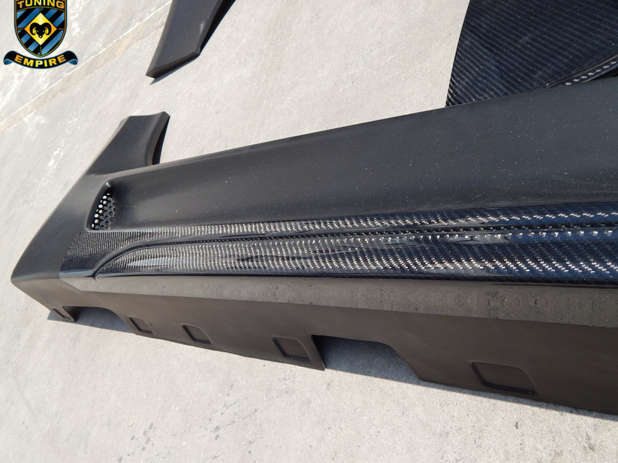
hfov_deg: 56.8
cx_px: 318
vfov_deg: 44.1
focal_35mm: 32
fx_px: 571
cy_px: 226
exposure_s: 1/1000
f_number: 3.2
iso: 125
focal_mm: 5.6
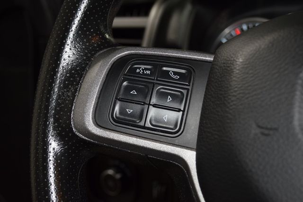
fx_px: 404
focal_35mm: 48
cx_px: 152
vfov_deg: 28.1
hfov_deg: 41.1
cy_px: 101
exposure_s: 1/30
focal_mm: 32
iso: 450
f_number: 4.8
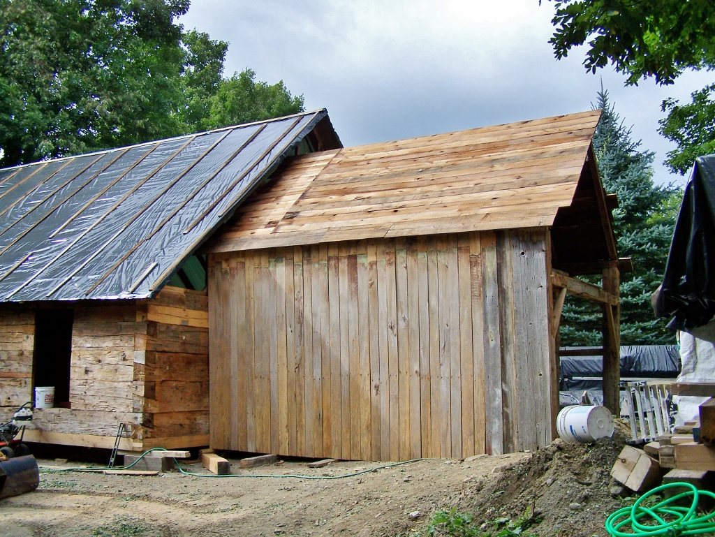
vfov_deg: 37.8
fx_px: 785
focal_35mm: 38
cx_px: 358
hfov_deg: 49.0
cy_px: 268
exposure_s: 1/640
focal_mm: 6.3
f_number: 2.8
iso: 80
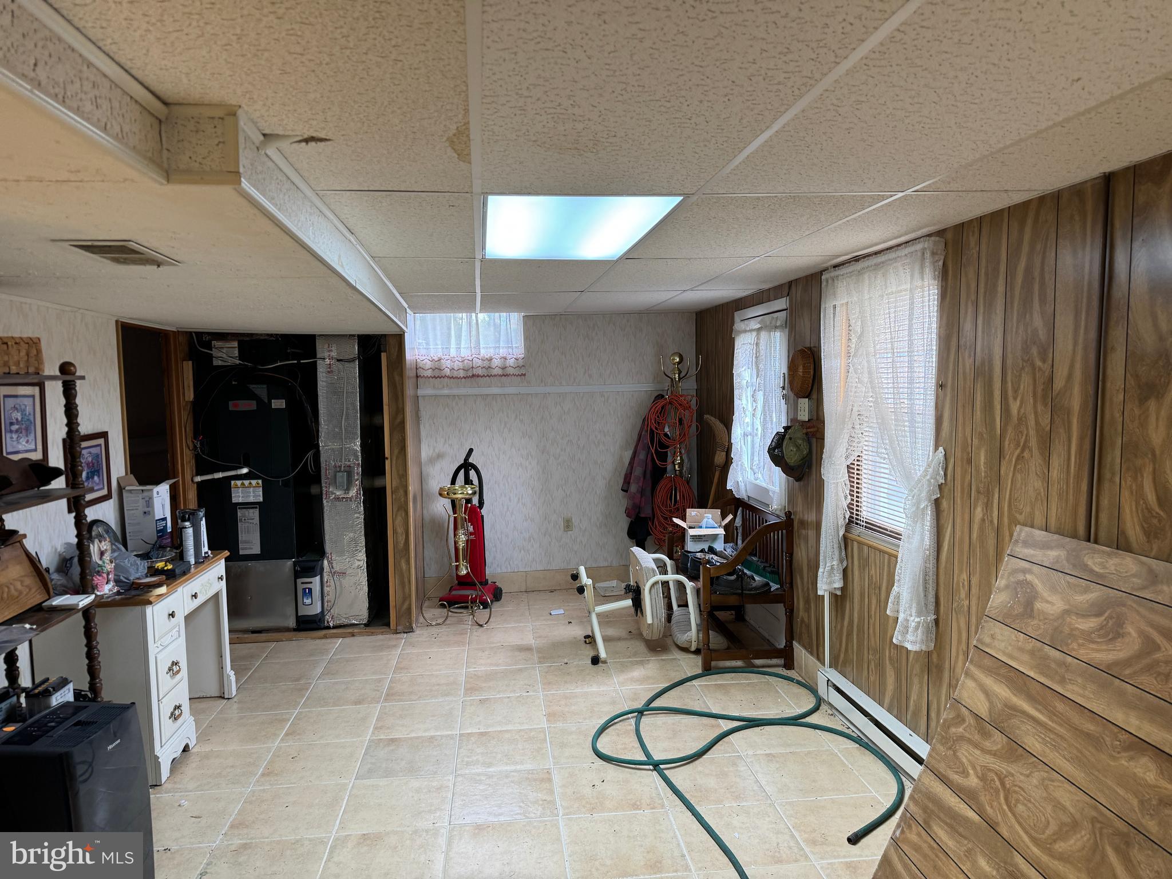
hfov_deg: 71.6
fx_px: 813
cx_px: 586
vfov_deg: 56.8
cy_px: 440
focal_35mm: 24
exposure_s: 1/60
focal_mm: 6.76
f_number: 1.78
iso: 125
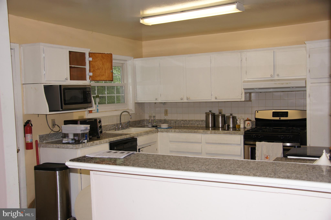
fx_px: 358
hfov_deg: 49.6
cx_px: 166
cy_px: 110
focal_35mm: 39
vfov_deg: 34.1
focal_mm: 26
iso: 400
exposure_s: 1/60
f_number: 5
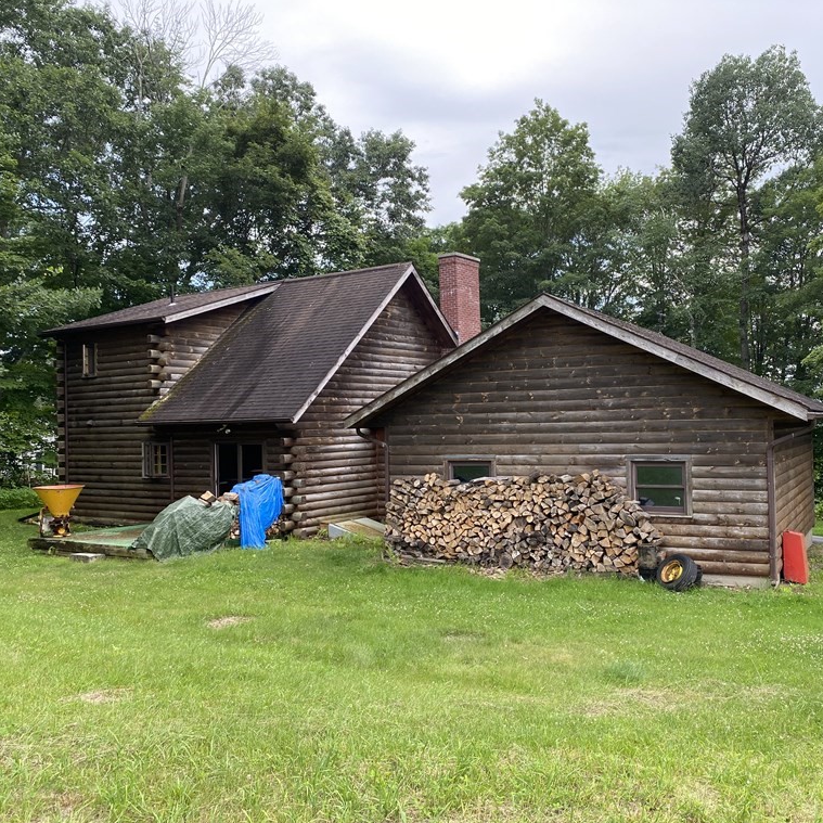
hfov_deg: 52.1
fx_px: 834
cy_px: 411
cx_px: 499
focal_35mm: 31
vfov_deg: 52.5
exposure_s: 1/412
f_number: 1.8
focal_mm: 4.25
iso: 32
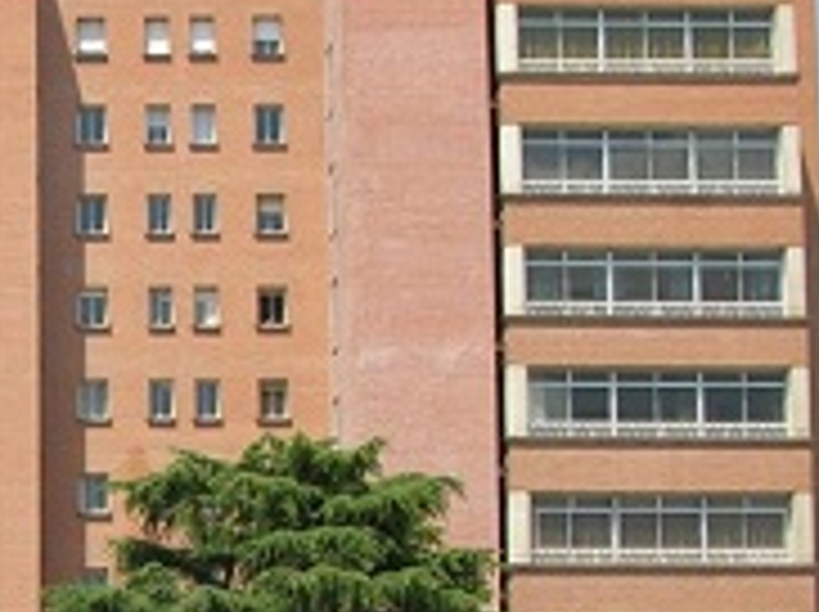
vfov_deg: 13.7
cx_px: -184
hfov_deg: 17.6
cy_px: 652
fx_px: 2505
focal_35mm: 106
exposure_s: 1/203
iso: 50
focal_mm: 8.9
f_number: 5.6
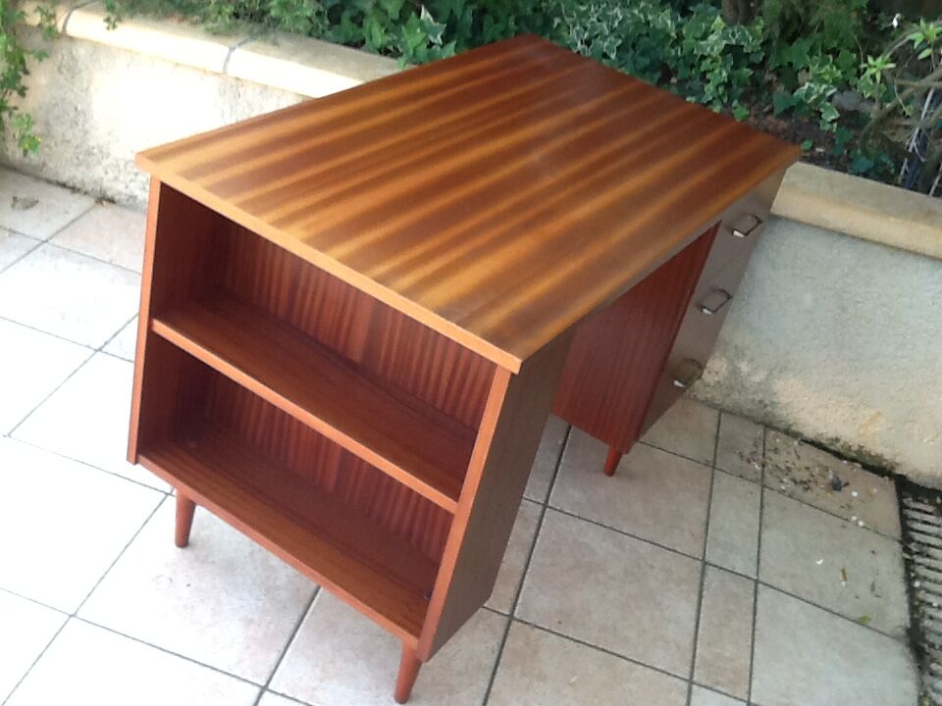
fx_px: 1197
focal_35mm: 44
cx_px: 471
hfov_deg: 42.9
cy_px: 353
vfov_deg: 32.9
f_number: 2.4
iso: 40
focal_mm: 2.03
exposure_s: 1/40
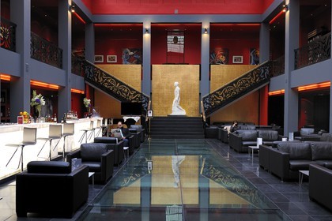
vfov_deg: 41.1
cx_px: 166
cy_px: 110
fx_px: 295
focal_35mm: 32
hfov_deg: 58.7
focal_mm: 32
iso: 800
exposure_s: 1/60
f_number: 6.3
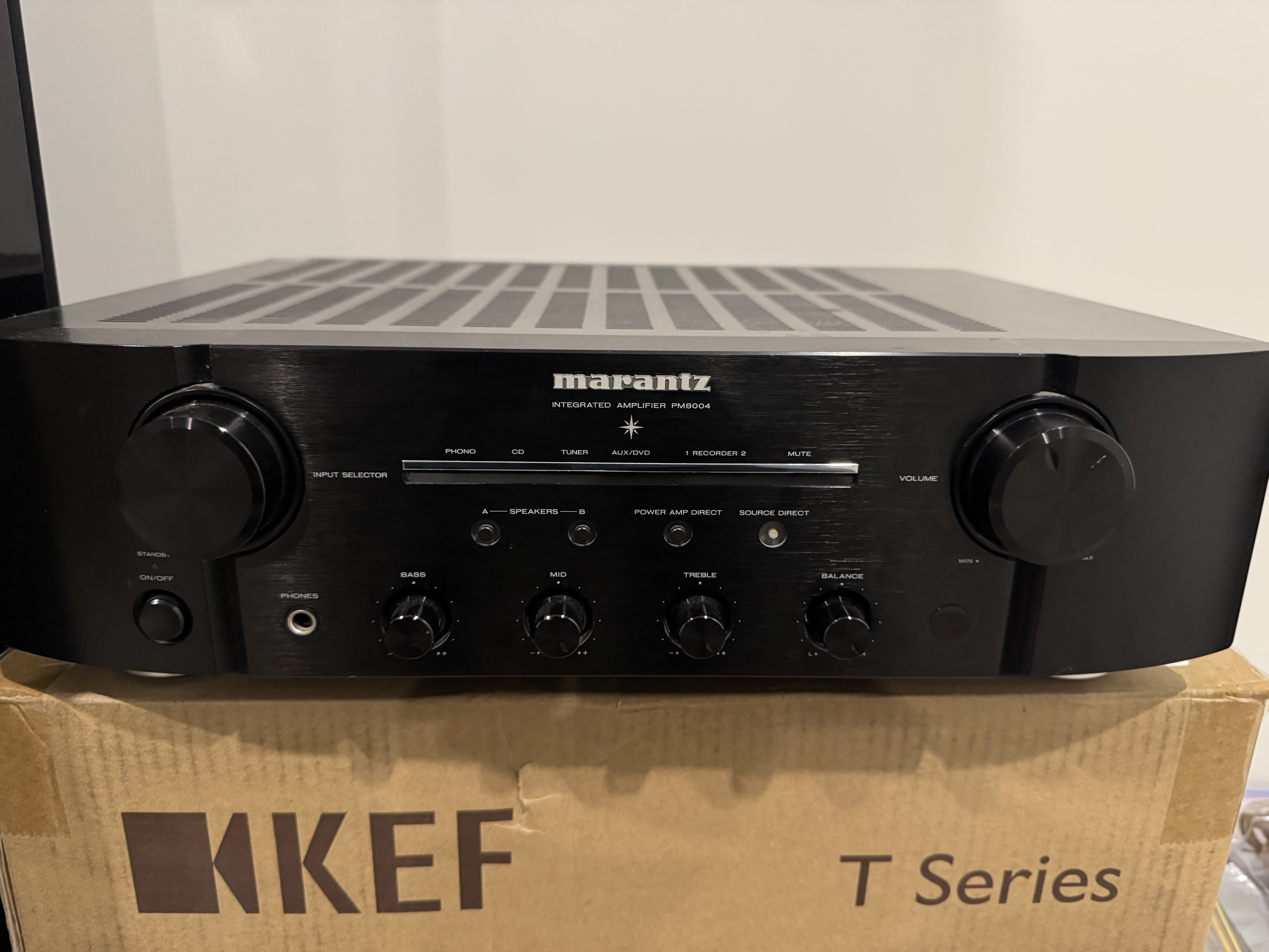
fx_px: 880
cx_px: 634
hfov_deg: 71.6
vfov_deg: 56.8
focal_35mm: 24
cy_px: 476
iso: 800
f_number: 1.78
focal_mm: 6.76
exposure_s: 1/40
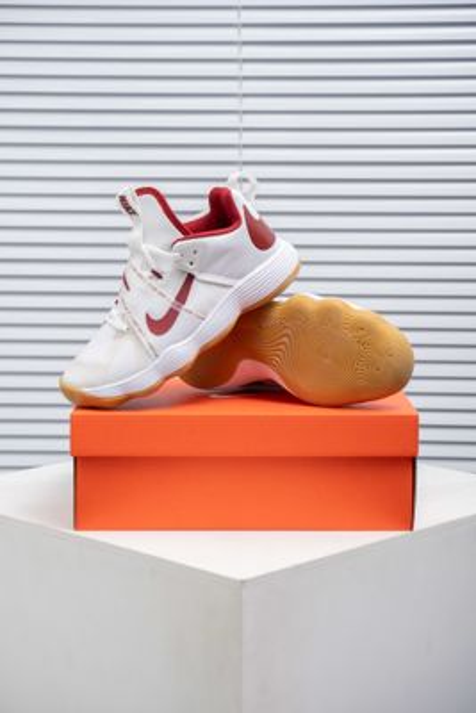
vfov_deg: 27.0
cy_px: 356
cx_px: 238
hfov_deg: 18.2
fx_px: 1486
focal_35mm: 75
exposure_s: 1/125
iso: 100
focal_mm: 75
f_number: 5.6
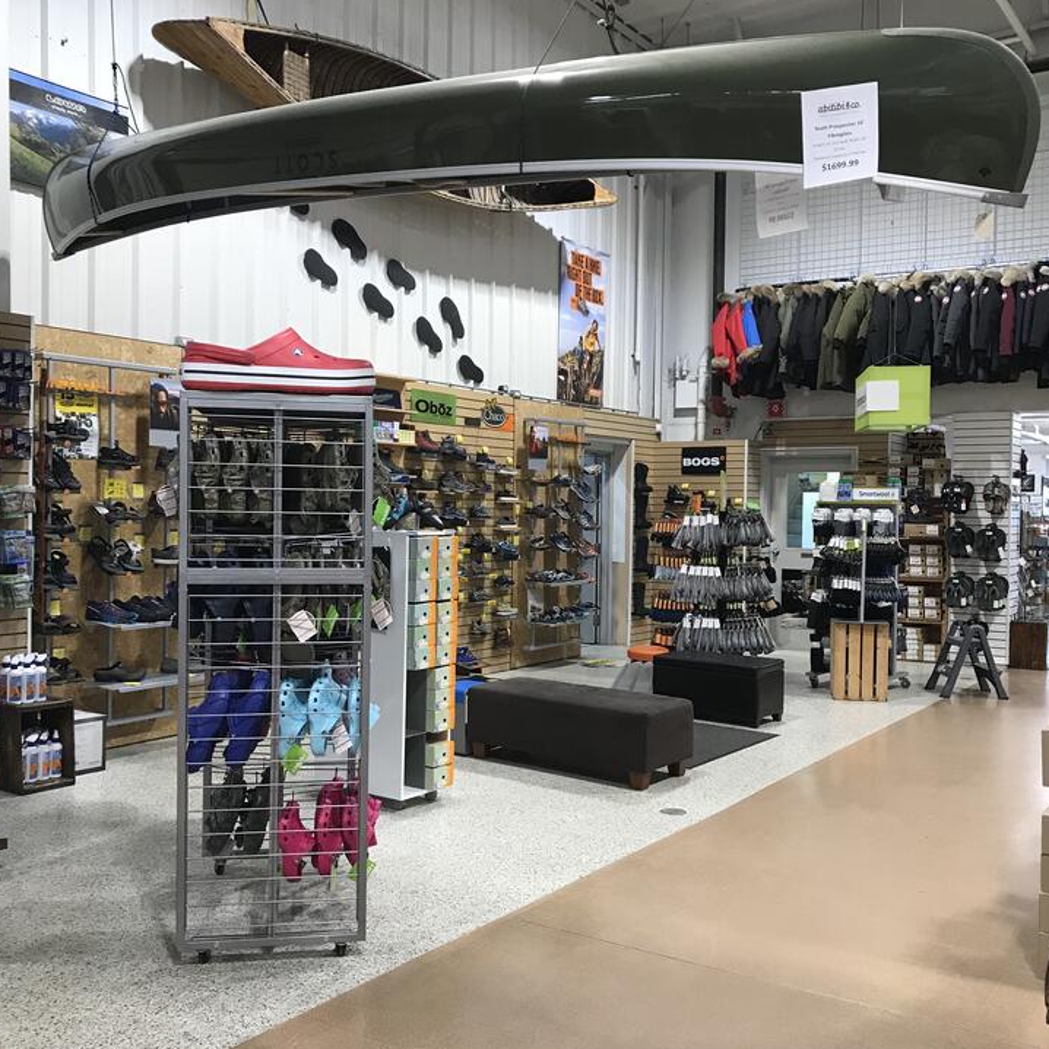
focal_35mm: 34
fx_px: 1166
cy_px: 550
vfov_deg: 48.4
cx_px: 522
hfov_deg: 48.5
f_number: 1.8
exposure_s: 1/30
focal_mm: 3.99
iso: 32
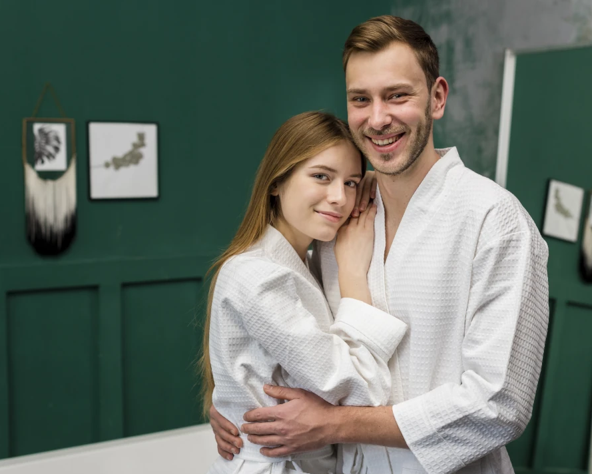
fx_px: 999
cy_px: 239
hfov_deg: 33.0
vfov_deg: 26.7
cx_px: 294
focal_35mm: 57
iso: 200
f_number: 4
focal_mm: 50
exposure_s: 1/160
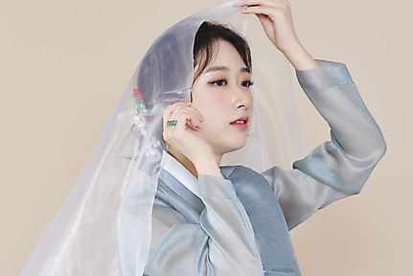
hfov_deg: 14.0
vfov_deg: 9.4
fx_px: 1676
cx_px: 157
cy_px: 161
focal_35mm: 146
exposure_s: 1/125
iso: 64
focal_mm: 105
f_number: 11
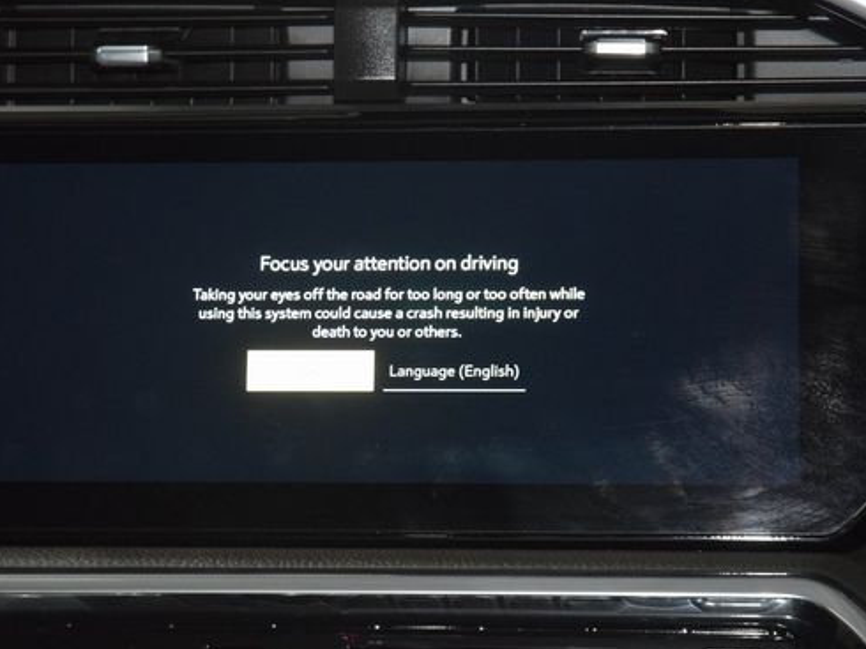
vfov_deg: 11.2
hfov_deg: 14.9
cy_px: 333
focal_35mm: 132
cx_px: 391
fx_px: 3301
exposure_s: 1/80
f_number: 4.5
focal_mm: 70
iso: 3200
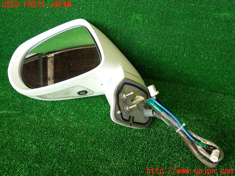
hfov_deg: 56.8
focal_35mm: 32
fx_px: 217
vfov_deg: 44.2
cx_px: 118
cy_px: 88
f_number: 2.4
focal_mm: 5.79
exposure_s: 1/60
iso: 100
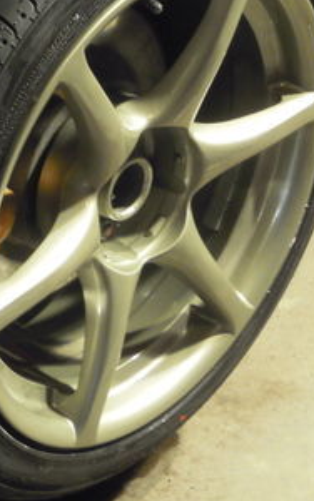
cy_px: 144
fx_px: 1667
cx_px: 67
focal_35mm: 122
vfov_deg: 17.0
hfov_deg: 10.7
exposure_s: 1/20
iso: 400
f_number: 3.7
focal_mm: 9.6
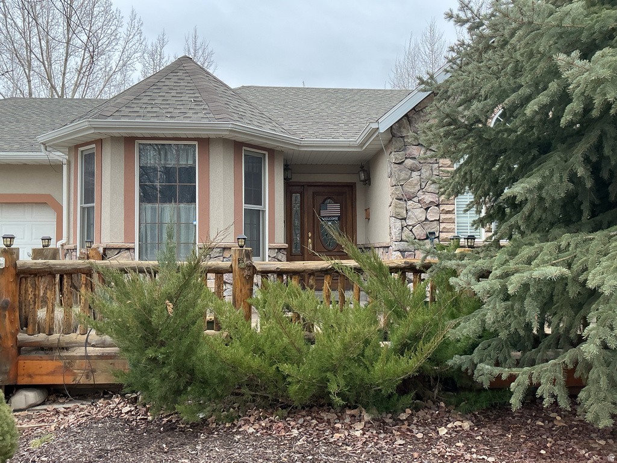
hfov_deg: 61.7
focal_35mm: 29
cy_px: 232
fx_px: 517
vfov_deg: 48.2
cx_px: 308
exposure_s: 1/228
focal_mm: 3
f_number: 1.8
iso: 20
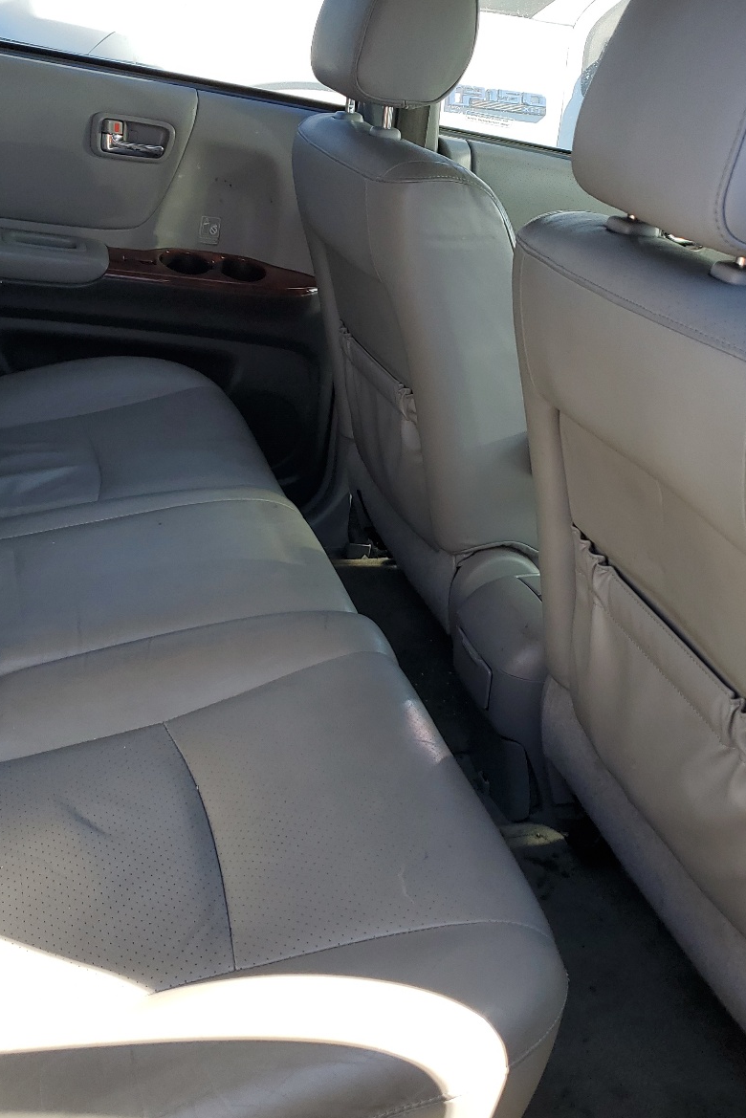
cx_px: 393
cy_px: 551
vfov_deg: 51.9
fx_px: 1149
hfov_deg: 36.0
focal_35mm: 37
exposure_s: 1/333
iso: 50
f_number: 1.5
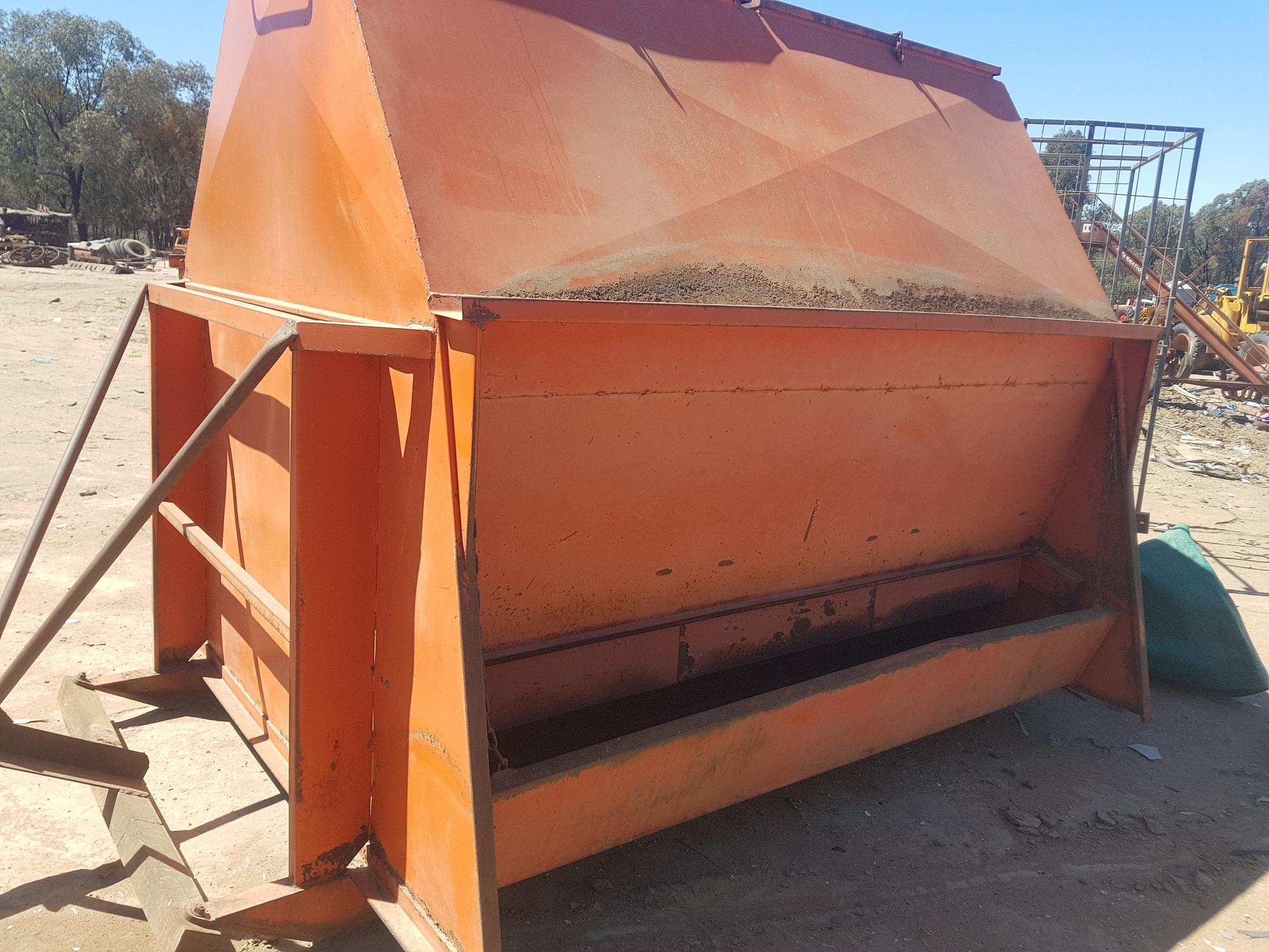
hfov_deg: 67.3
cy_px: 476
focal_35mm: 26
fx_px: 953
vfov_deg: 53.1
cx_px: 634
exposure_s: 1/896
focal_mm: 4.2
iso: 40
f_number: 1.7
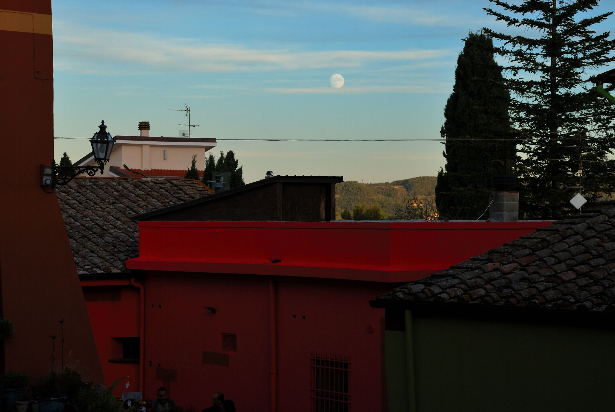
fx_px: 1505
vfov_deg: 15.6
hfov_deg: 23.1
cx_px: 316
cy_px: 184
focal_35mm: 88
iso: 100
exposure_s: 1/50
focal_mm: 52
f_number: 14
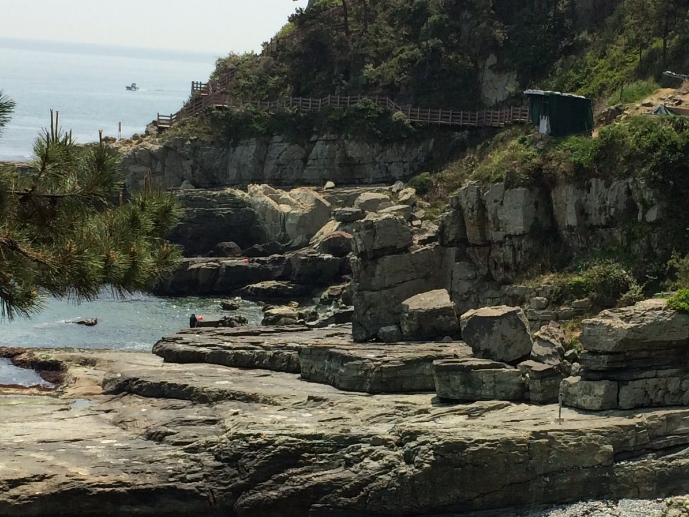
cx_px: 419
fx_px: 1632
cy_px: 346
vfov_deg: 17.9
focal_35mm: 82
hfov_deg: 23.8
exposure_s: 1/2564
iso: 40
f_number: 2.2
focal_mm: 4.12
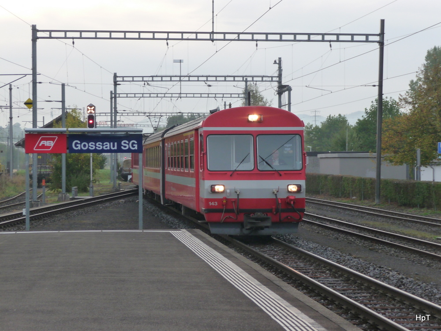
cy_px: 166
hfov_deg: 19.1
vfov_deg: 14.4
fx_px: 1312
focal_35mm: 103
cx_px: 220
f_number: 4.7
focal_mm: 17.5
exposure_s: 1/80
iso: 160
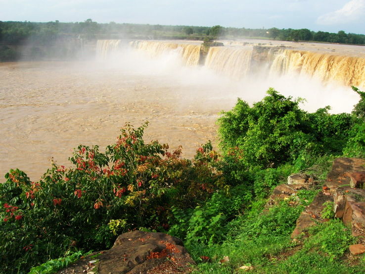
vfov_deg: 41.8
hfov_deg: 54.0
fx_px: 358
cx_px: 182
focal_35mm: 34
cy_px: 137
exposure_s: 1/204
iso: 50
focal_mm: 5.7
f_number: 4.9
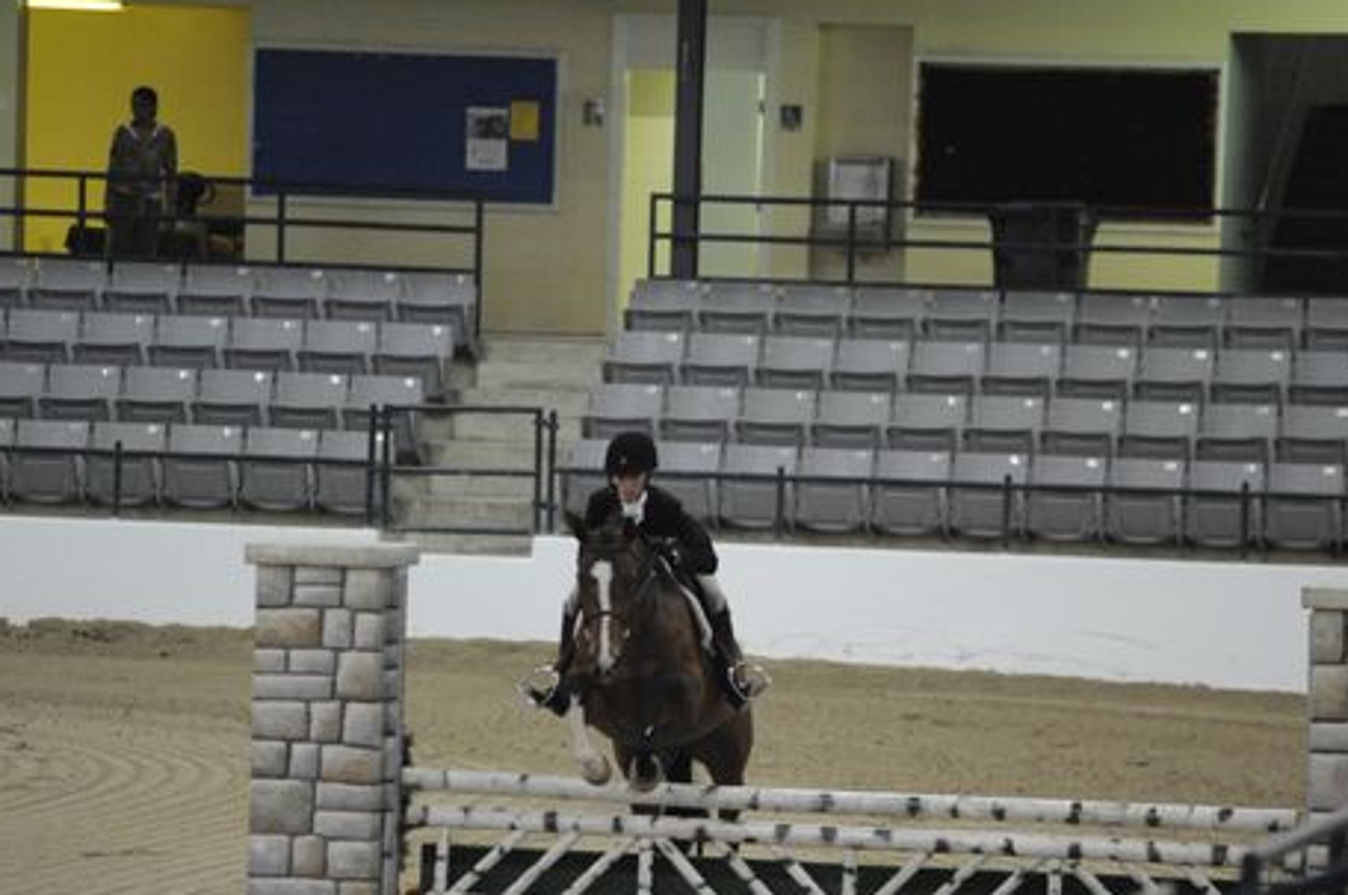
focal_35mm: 281
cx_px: 701
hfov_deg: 7.3
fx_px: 10510
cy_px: 597
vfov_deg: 4.9
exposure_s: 1/400
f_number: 2.8
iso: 6400
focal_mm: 200
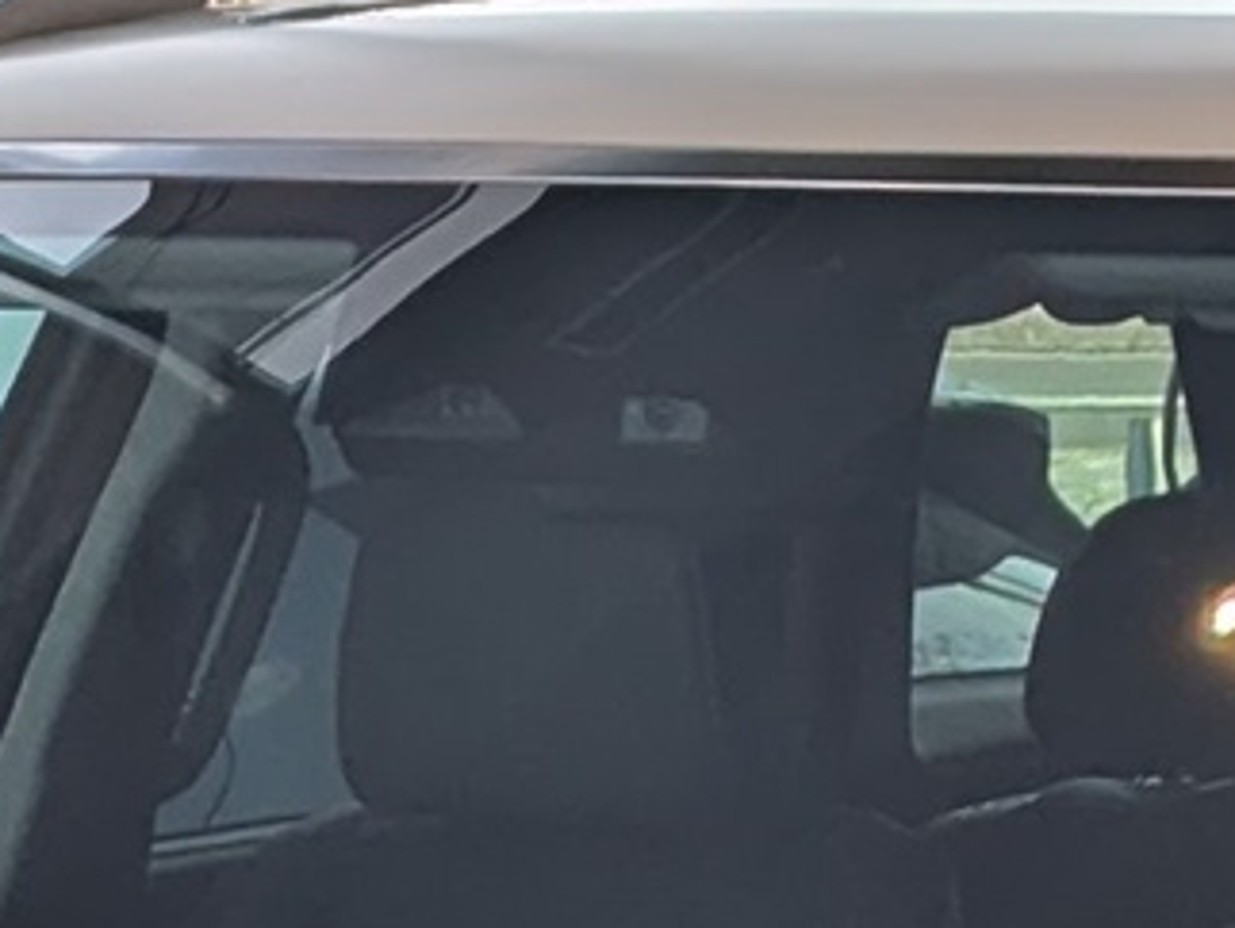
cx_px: 433
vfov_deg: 4.8
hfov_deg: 6.5
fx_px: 10890
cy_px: 1929
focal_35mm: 305
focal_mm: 6.81
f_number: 1.85
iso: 42
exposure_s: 1/628
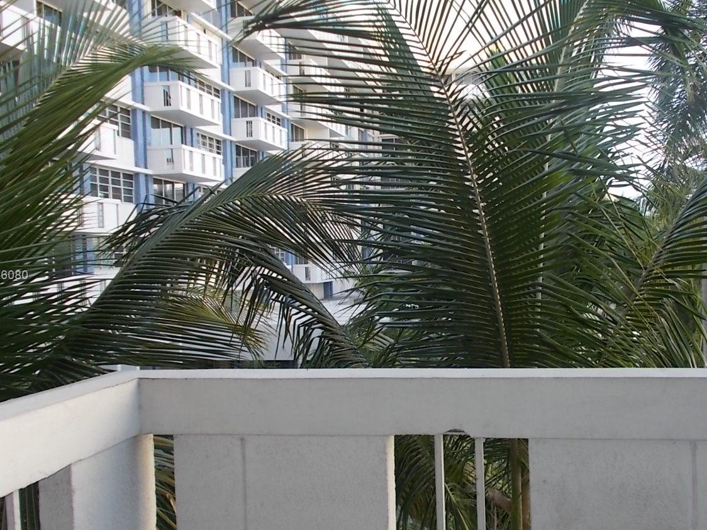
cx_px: 432
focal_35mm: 37
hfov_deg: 49.8
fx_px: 756
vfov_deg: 38.7
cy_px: 276
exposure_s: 1/160
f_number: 3.2
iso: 80
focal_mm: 4.6
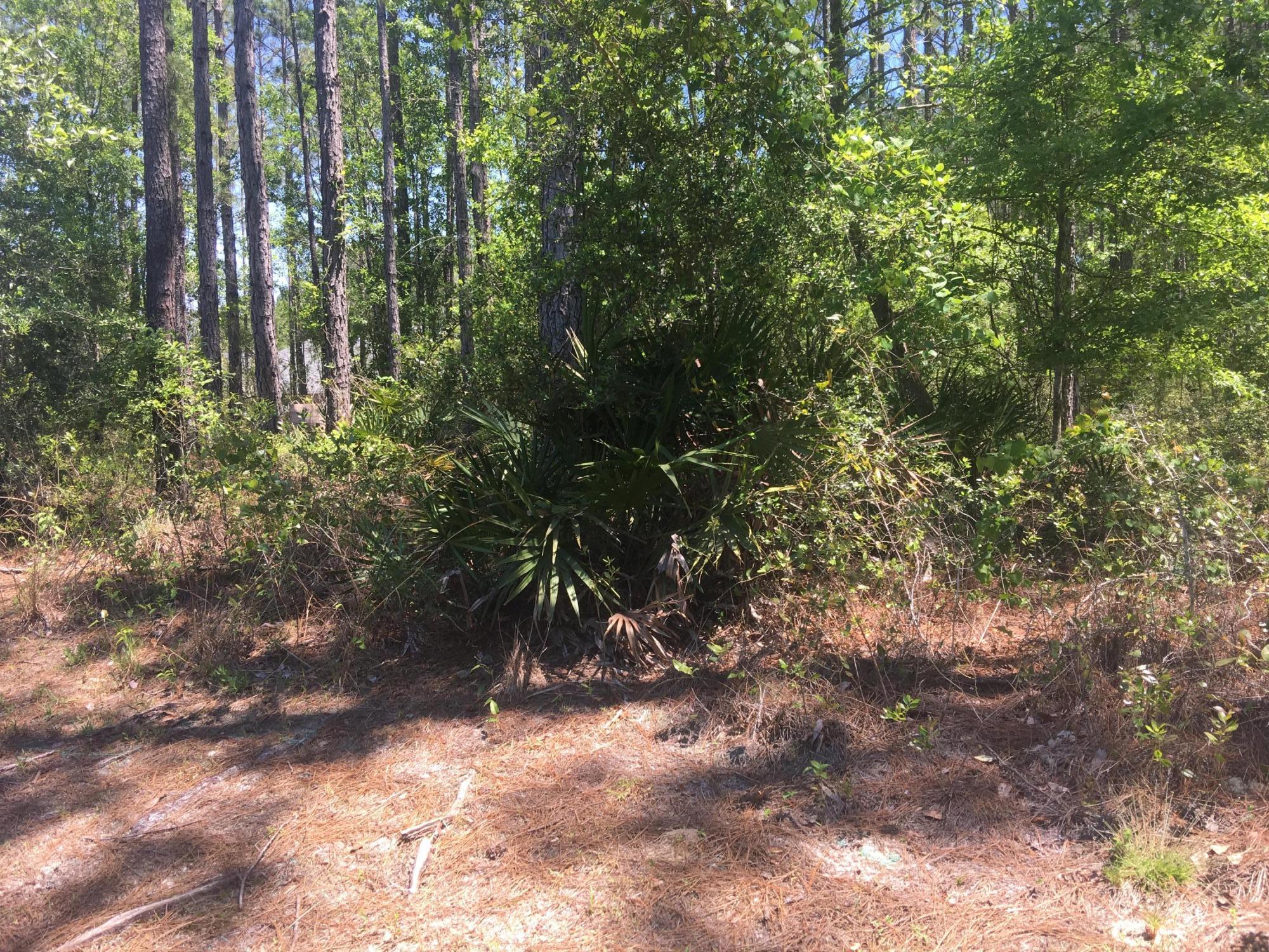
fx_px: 1063
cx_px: 634
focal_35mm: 29
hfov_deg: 61.7
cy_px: 476
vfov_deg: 48.2
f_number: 2.2
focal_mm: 4.15
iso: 25
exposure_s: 1/346
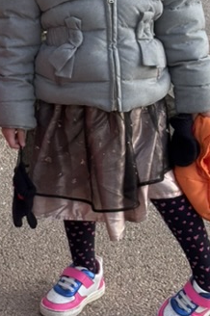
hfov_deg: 8.0
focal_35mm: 169
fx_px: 1482
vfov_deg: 12.1
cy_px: 51
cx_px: -60
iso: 32
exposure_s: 1/284
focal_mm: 5.96
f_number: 1.6
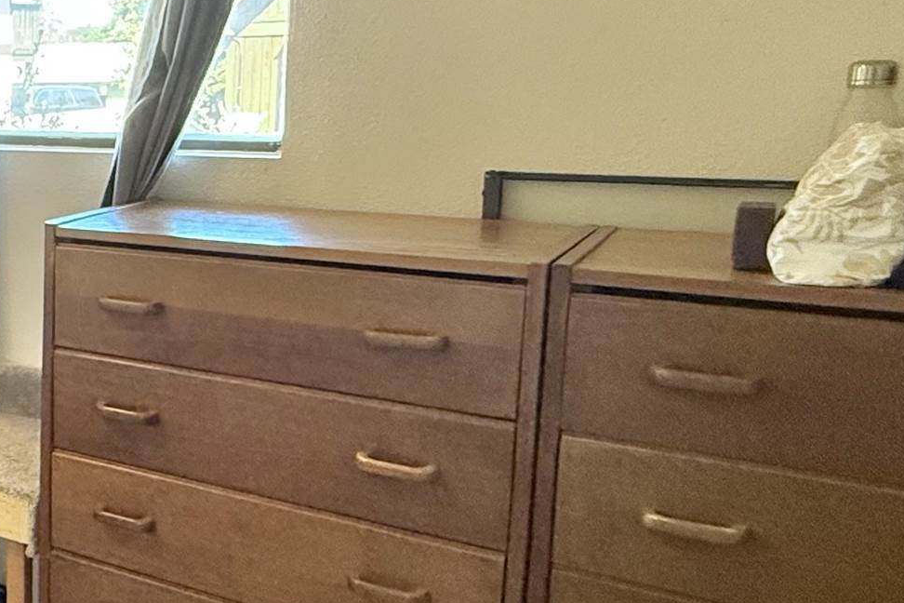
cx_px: -267
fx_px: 1155
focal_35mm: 46
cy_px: 239
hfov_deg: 32.4
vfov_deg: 29.2
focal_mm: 2.22
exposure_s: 1/60
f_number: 2.2
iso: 400
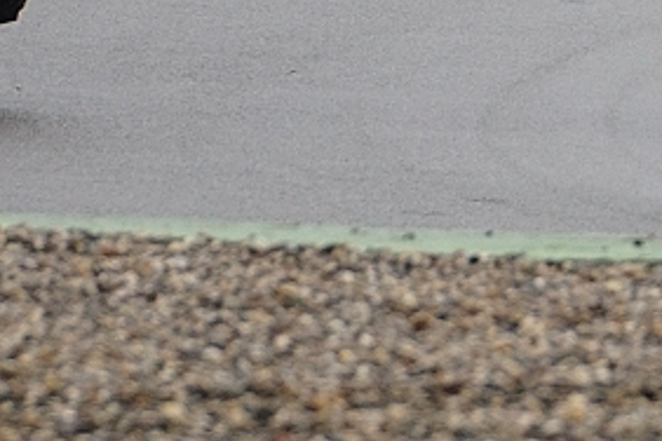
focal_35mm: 1091
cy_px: -32
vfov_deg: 1.3
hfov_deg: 1.9
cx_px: 930
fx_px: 20061
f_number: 5.6
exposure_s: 1/800
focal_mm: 160
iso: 500
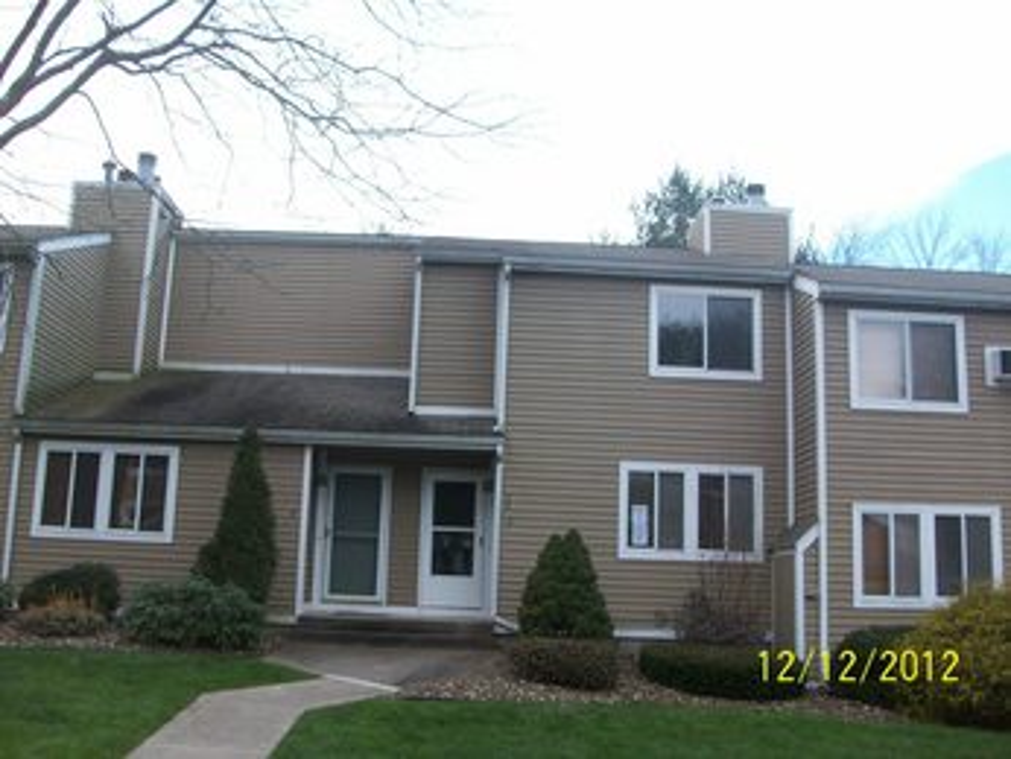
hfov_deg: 53.9
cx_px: 506
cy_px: 380
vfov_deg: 41.8
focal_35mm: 34
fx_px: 994
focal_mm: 5.7
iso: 98
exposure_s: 1/128
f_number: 2.8
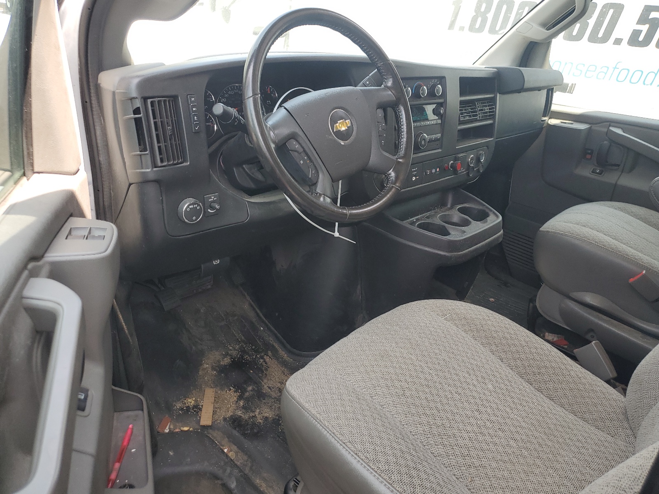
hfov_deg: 67.3
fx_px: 495
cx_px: 330
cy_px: 247
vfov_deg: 53.1
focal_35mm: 26
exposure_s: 1/222
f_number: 1.5
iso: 50
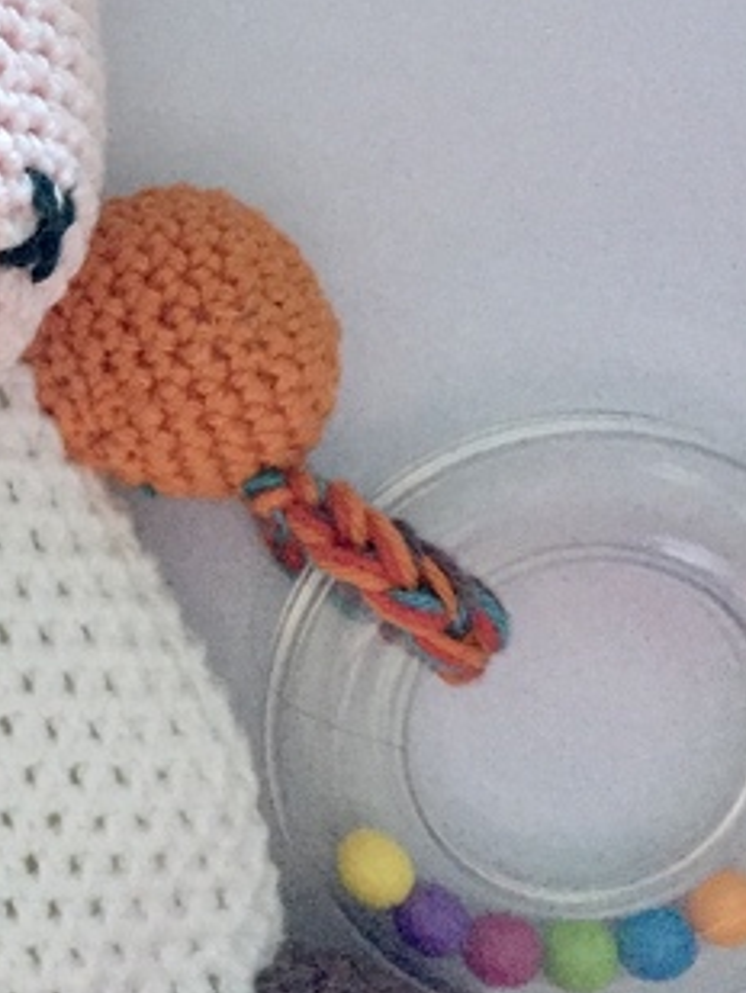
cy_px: 196
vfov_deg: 25.5
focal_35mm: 75
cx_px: -209
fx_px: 2154
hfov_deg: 18.4
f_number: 2.2
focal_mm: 4.15
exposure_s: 1/17
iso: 250
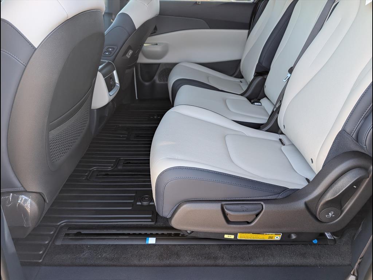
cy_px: 140
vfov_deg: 56.8
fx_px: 259
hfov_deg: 71.6
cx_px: 186
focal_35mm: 24
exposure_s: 1/455
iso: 277
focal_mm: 6.9
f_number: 1.68
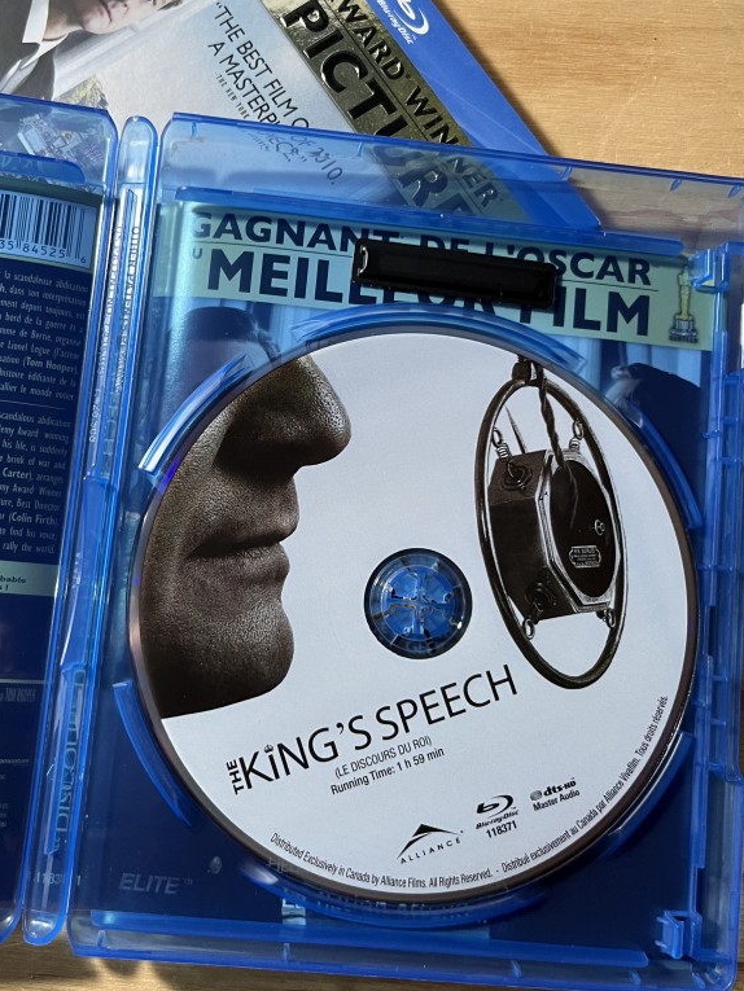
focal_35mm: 34
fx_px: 974
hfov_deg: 41.6
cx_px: 305
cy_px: 426
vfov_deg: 53.8
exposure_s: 1/60
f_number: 1.6
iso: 125
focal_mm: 5.1
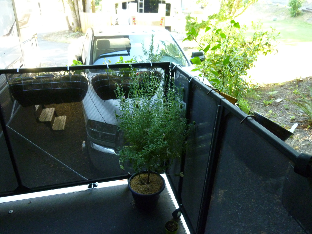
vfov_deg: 54.9
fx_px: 225
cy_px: 117
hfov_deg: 69.4
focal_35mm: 25
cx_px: 156
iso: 400
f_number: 3.3
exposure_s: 1/25
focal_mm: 4.5
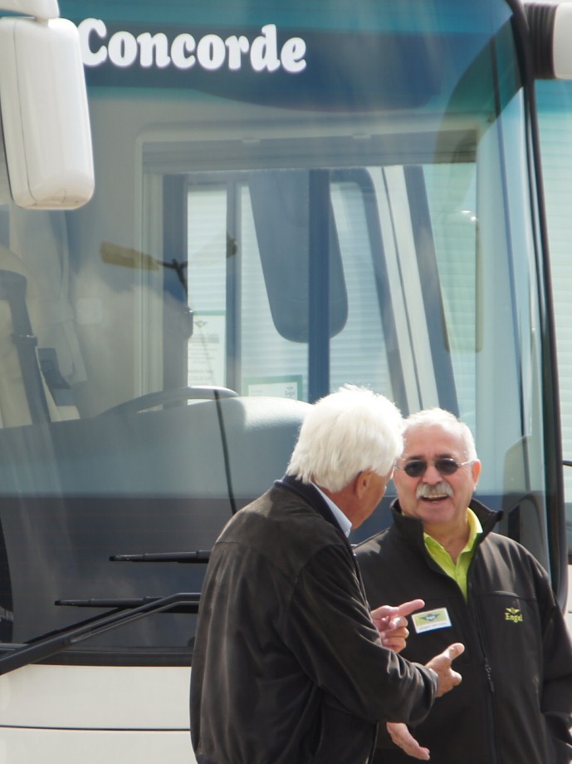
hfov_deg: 3.2
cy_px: 505
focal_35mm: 470
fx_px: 10358
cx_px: 154
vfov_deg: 4.2
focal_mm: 120
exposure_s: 1/200
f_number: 6.3
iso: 100
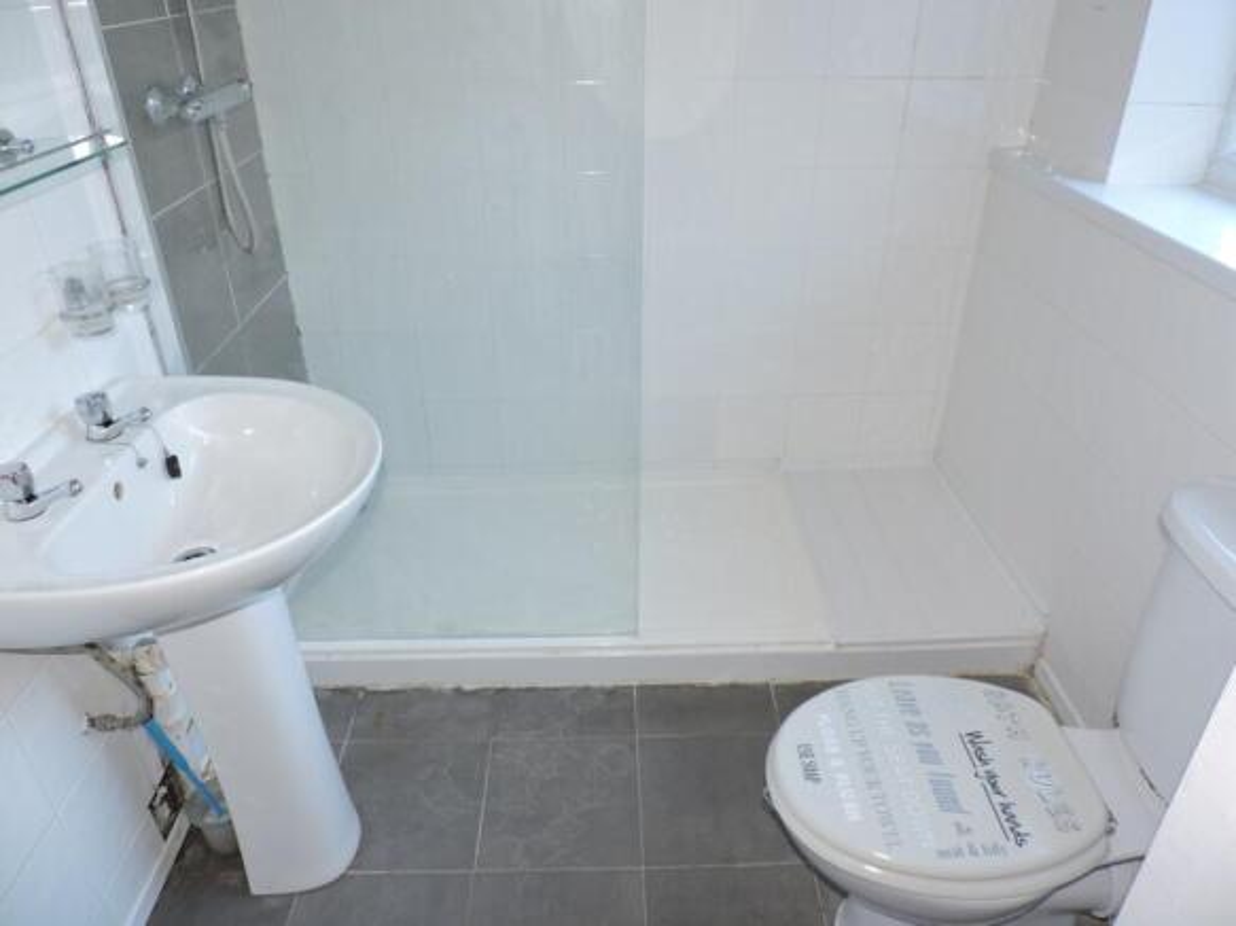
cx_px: 618
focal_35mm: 24
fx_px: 857
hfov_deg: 71.6
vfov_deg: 56.8
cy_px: 463
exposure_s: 1/30
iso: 200
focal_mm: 4.3
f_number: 3
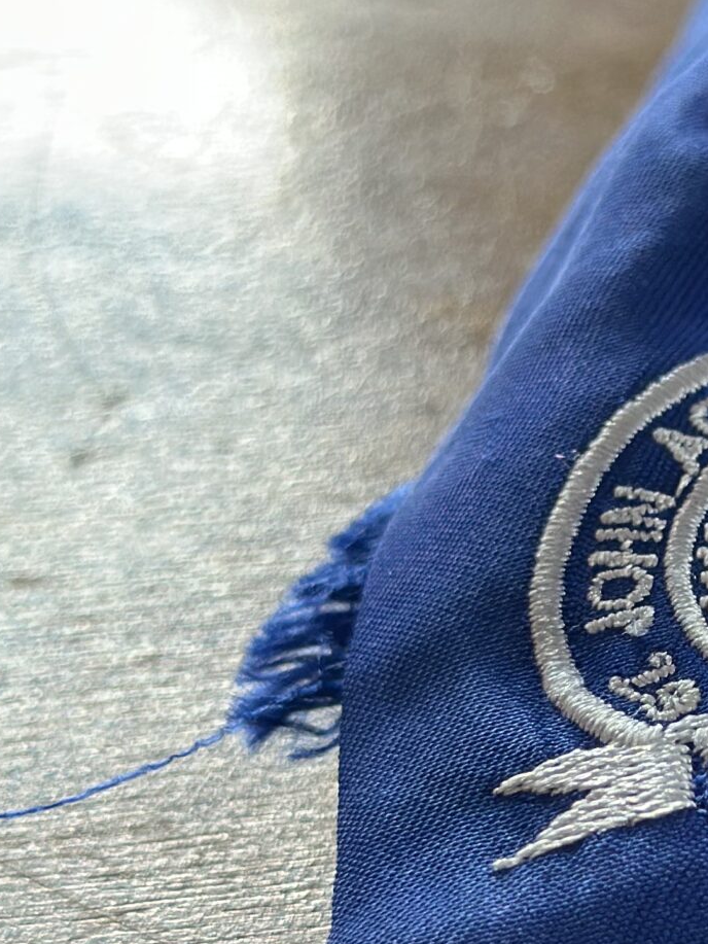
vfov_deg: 14.7
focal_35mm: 134
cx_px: 925
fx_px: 3653
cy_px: 574
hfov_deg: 10.8
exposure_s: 1/116
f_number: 1.78
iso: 125
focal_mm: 6.86
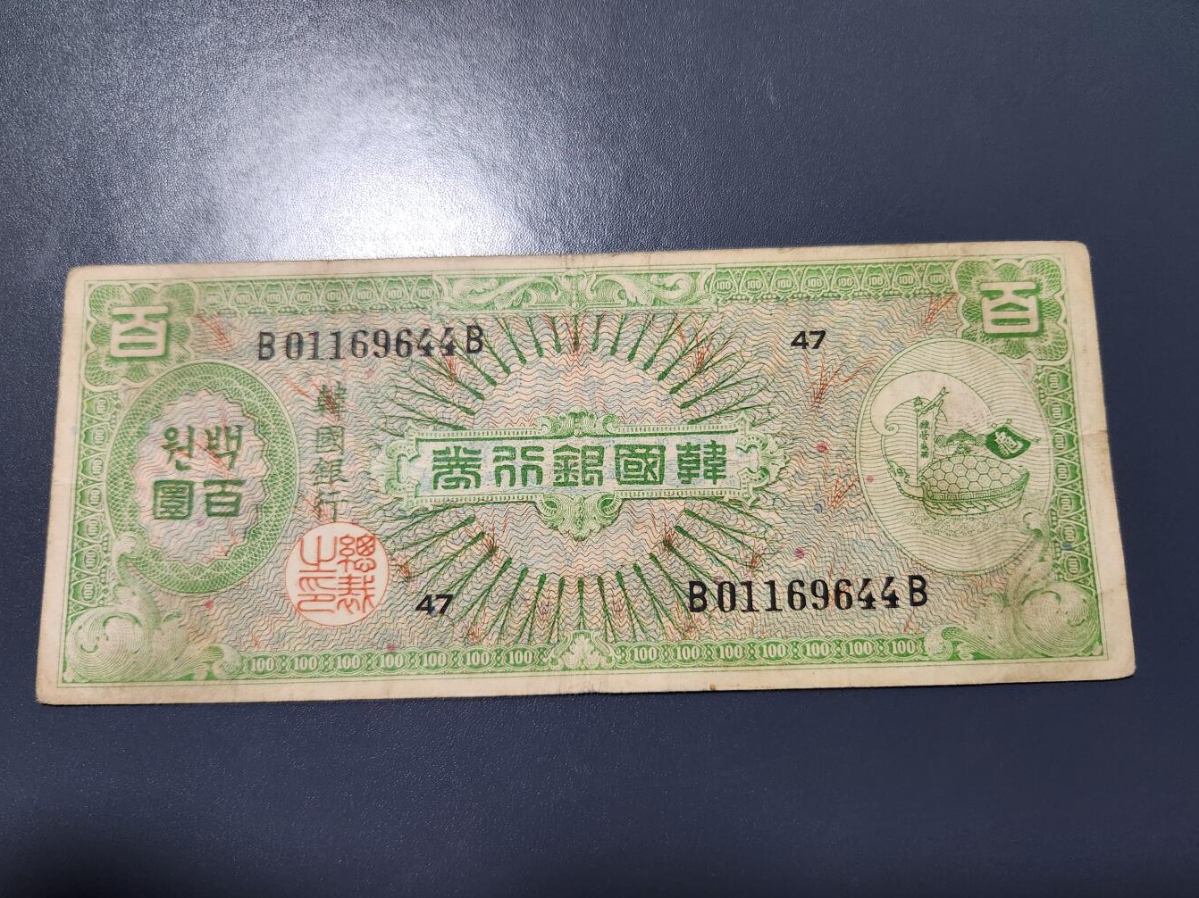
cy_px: 466
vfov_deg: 56.8
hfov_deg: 71.6
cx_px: 615
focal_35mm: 24
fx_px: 831
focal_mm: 5.4
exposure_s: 1/100
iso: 500
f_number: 1.8
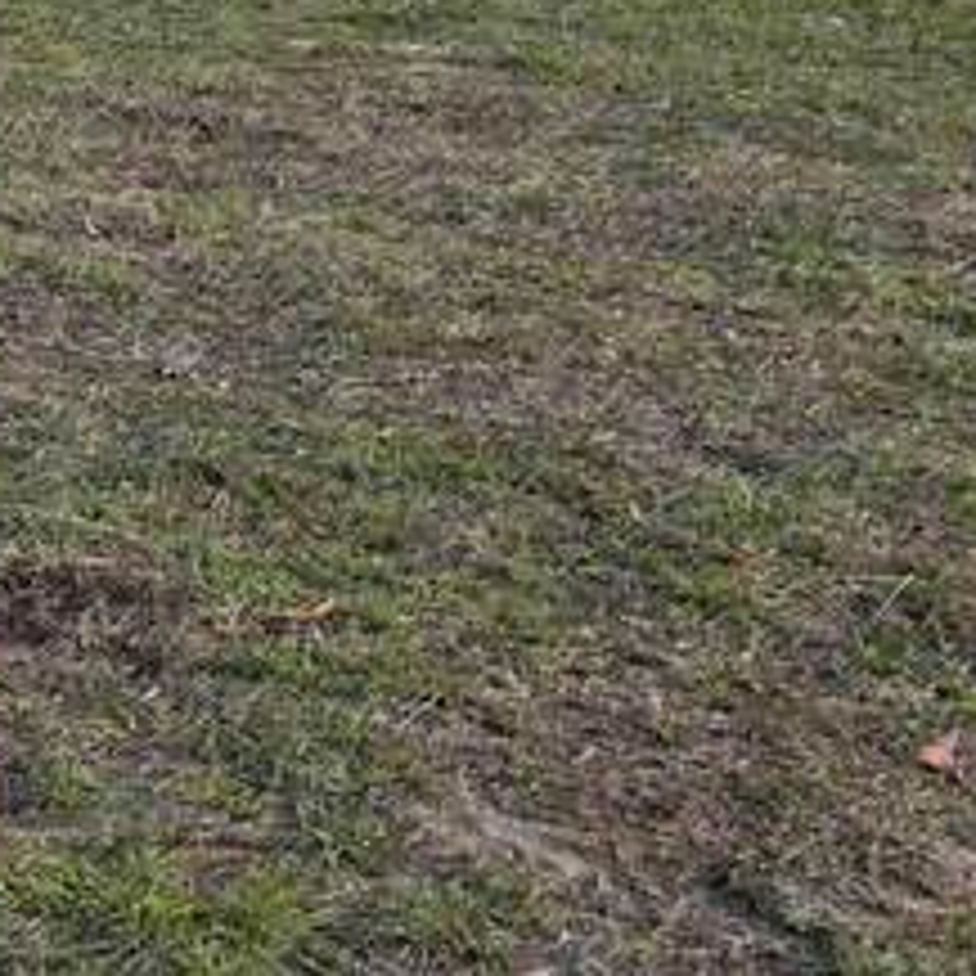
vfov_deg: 13.6
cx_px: -351
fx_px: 3828
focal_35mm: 120
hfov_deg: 13.9
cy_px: -531
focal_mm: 6.3
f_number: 1.7
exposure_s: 1/180
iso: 32
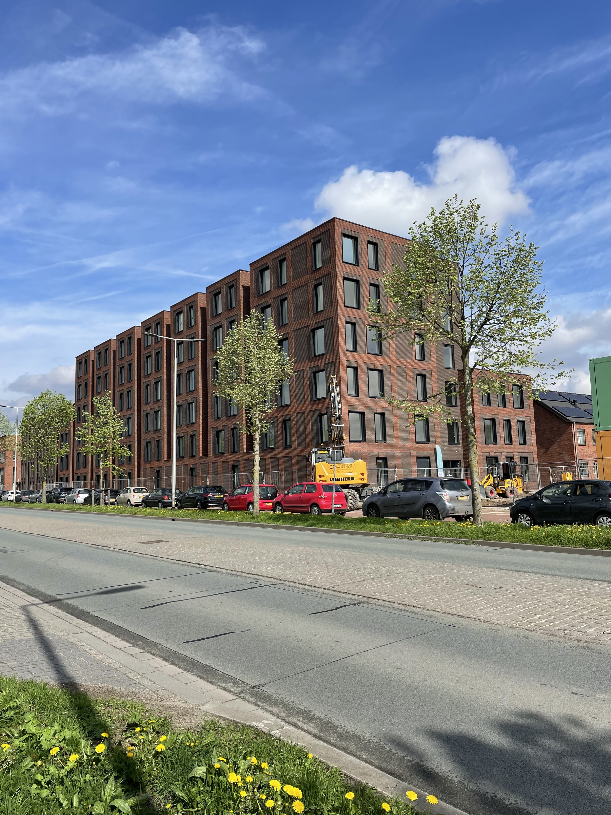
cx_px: 306
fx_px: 612
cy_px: 408
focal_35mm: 26
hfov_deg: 53.1
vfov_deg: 67.3
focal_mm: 4.2
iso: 32
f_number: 1.6
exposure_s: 1/3731
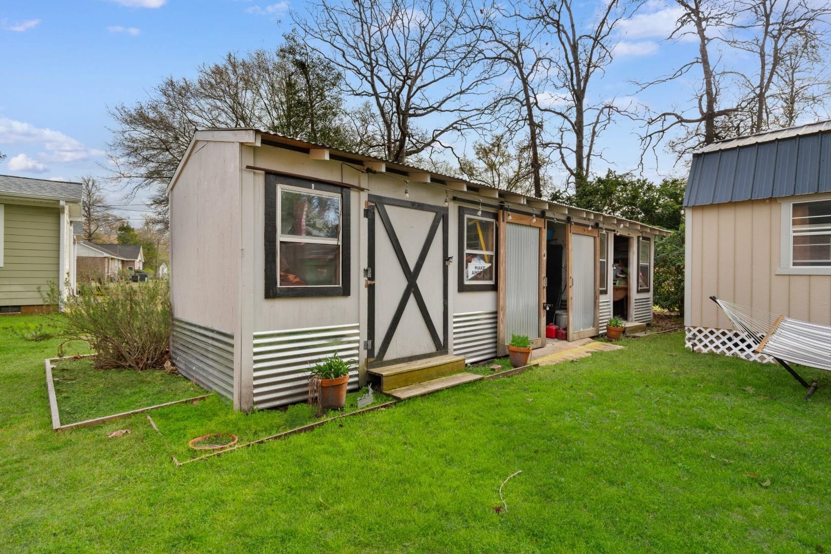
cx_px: 416
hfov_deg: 96.7
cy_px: 277
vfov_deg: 73.7
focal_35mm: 16
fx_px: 369
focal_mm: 11
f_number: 7.1
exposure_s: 1/200
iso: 100
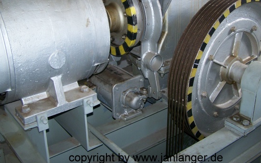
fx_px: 334
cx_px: 146
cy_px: 54
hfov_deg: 42.6
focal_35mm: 47
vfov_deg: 27.2
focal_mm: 6.3
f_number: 2.8
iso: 100
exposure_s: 1/60
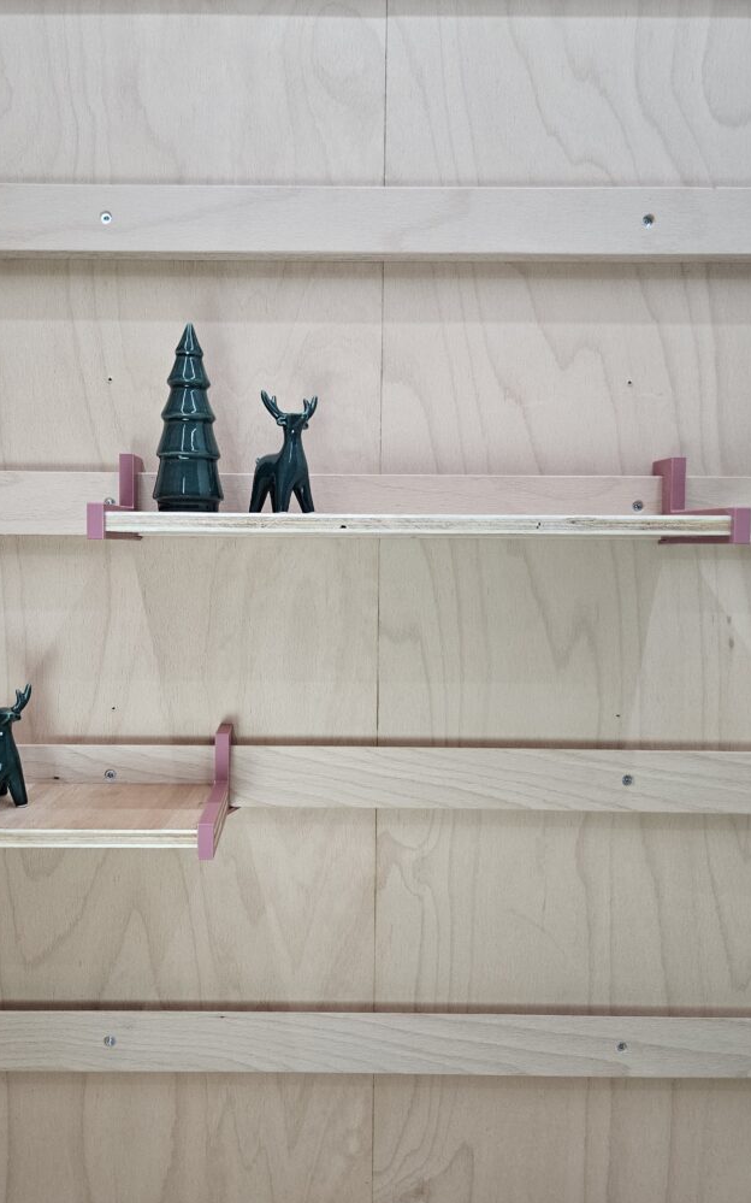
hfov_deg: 49.1
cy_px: 597
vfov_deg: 72.6
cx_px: 314
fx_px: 819
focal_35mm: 25
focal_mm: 5.4
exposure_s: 1/100
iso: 250
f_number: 1.8
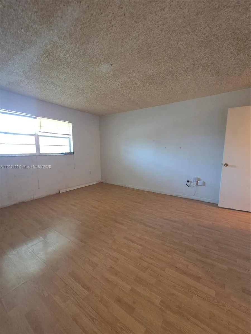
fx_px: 126
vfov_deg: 106.2
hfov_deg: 89.9
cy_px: 167
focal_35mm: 13
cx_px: 126
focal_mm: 2.2
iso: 125
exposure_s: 1/12
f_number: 2.2
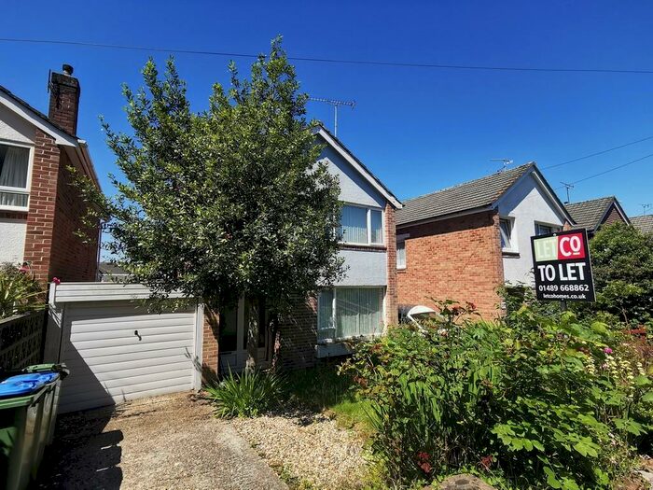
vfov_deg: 74.7
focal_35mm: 17
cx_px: 326
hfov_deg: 91.0
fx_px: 321
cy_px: 245
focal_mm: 2.26
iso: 50
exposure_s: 1/978
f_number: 2.2
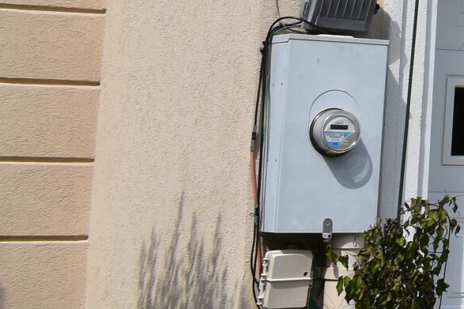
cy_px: -166
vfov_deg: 9.6
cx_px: 1143
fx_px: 1778
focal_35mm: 138
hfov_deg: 11.8
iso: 100
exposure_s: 1/320
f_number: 9
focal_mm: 18
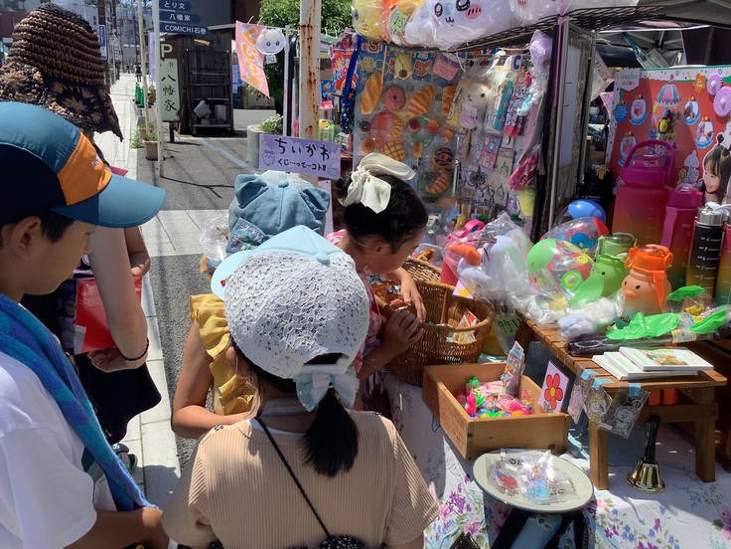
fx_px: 655
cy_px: 274
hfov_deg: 58.4
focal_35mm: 31
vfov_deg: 45.4
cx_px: 366
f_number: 2.4
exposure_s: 1/1116
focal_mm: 3.3
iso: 25
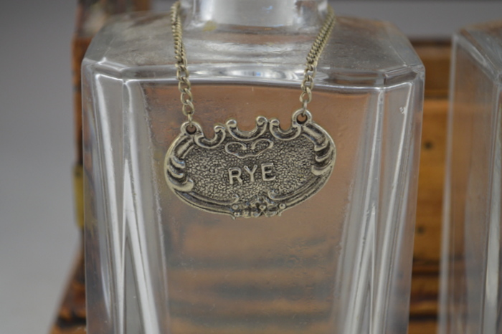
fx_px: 1150
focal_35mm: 82
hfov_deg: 24.6
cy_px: 167
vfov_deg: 16.5
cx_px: 251
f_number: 5.6
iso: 400
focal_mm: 55
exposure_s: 1/40
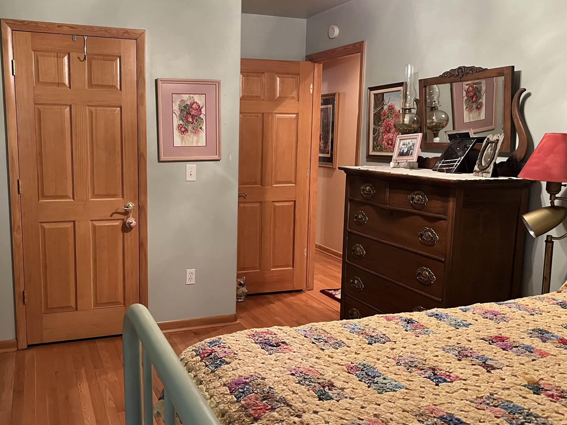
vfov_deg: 44.2
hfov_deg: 56.4
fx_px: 524
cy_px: 208
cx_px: 225
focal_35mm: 32
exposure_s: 1/40
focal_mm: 5.1
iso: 400
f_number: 1.6
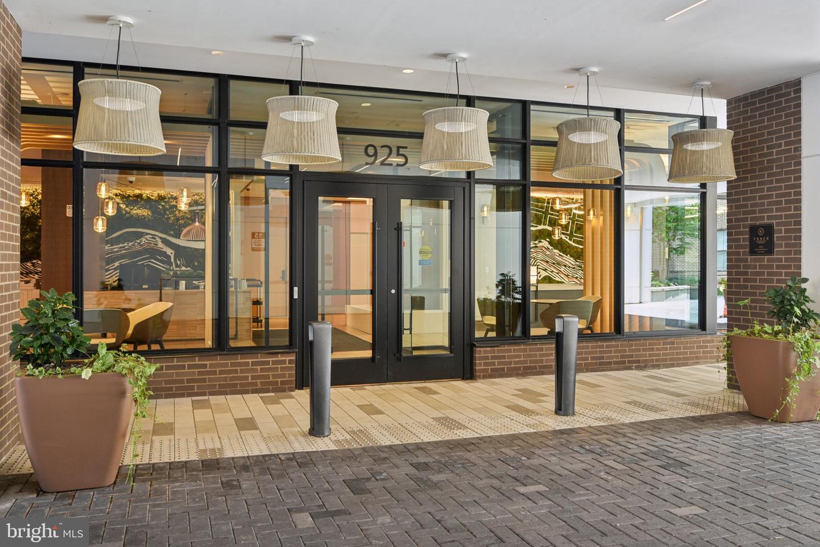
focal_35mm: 29
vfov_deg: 45.0
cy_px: 274
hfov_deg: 63.6
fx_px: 661
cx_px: 410
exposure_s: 1/10
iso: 400
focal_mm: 29
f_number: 8
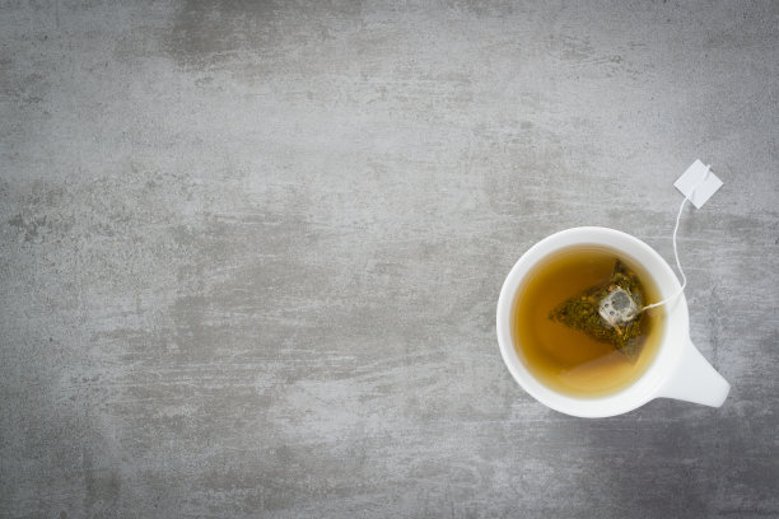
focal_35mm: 50
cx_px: 390
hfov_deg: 39.6
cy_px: 260
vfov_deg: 27.0
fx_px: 1082
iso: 100
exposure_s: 1/4
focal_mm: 50
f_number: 9
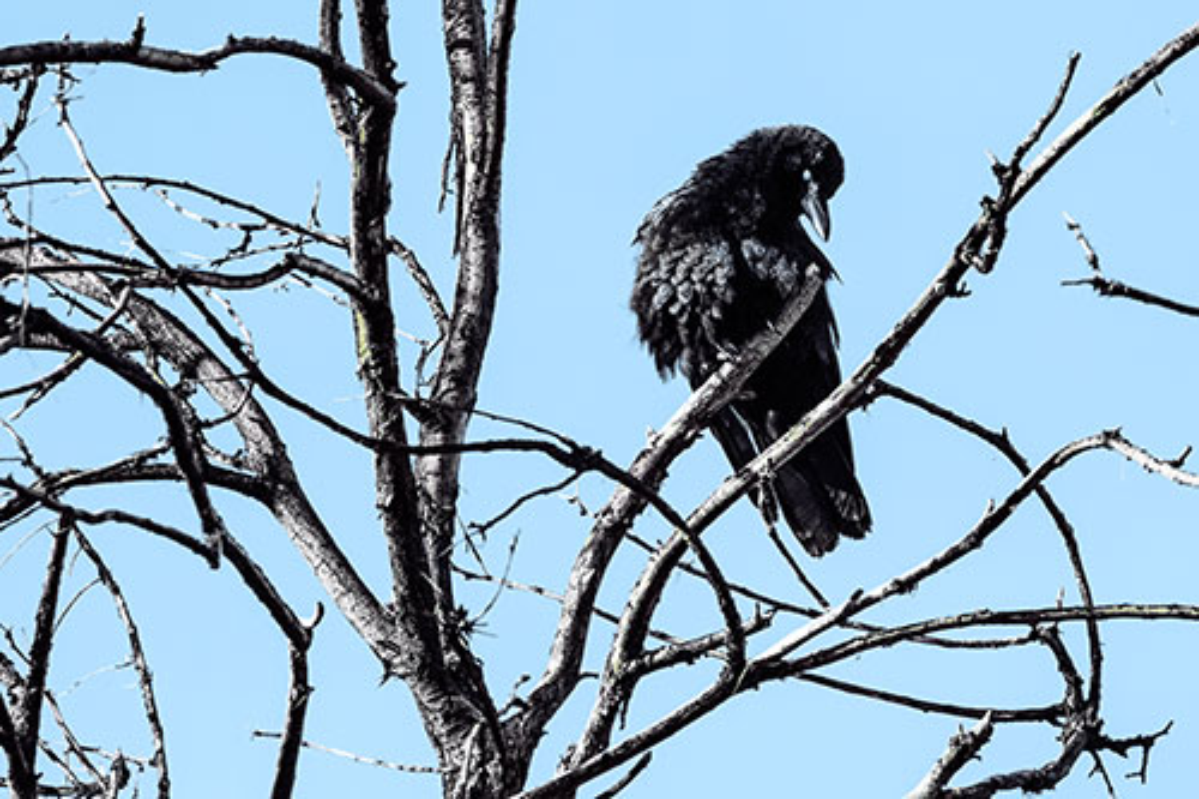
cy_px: 400
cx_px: 600
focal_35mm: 600
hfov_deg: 3.4
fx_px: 19976
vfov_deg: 2.3
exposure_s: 1/2500
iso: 1600
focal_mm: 600
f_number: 11
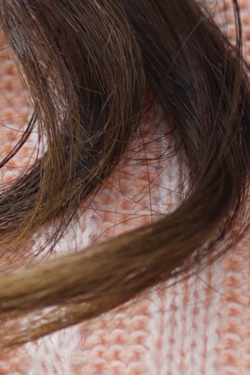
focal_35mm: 629
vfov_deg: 3.2
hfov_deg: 2.2
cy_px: -897
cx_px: 9
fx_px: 6549
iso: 80
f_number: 1.8
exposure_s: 1/160
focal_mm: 85
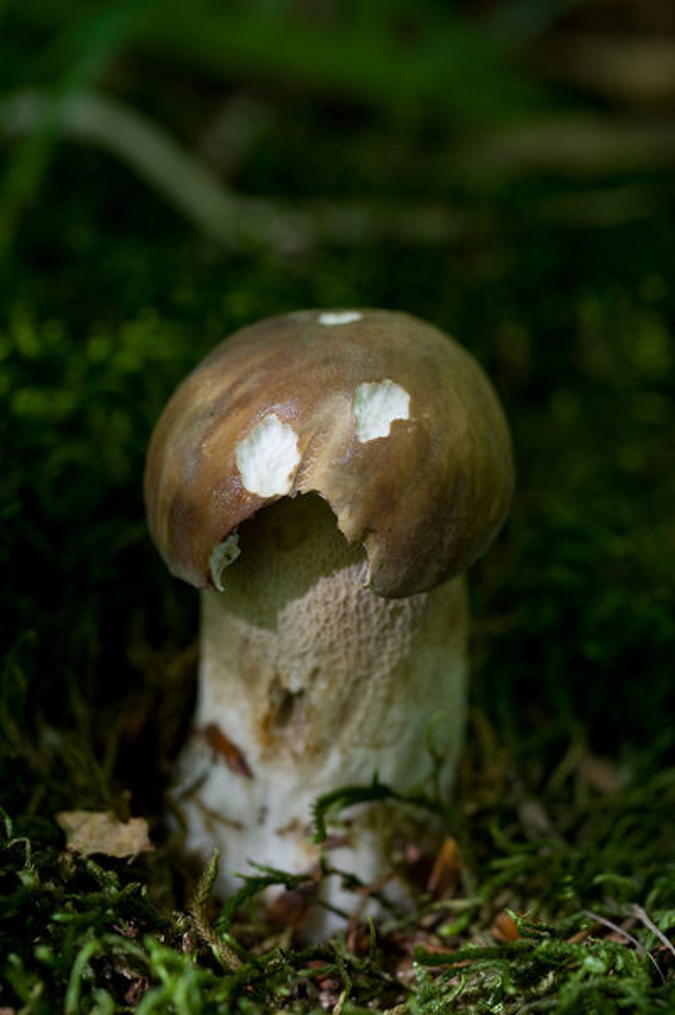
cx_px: 338
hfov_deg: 24.6
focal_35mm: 55
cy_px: 508
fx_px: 1549
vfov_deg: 36.3
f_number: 5.6
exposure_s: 1/160
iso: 1000
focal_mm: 55
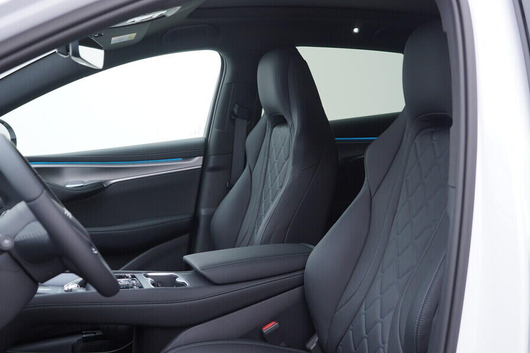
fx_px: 604
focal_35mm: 41
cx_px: 260
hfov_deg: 47.4
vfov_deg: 32.6
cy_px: 193
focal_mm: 24
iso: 125
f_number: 2.8
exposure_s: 1/40
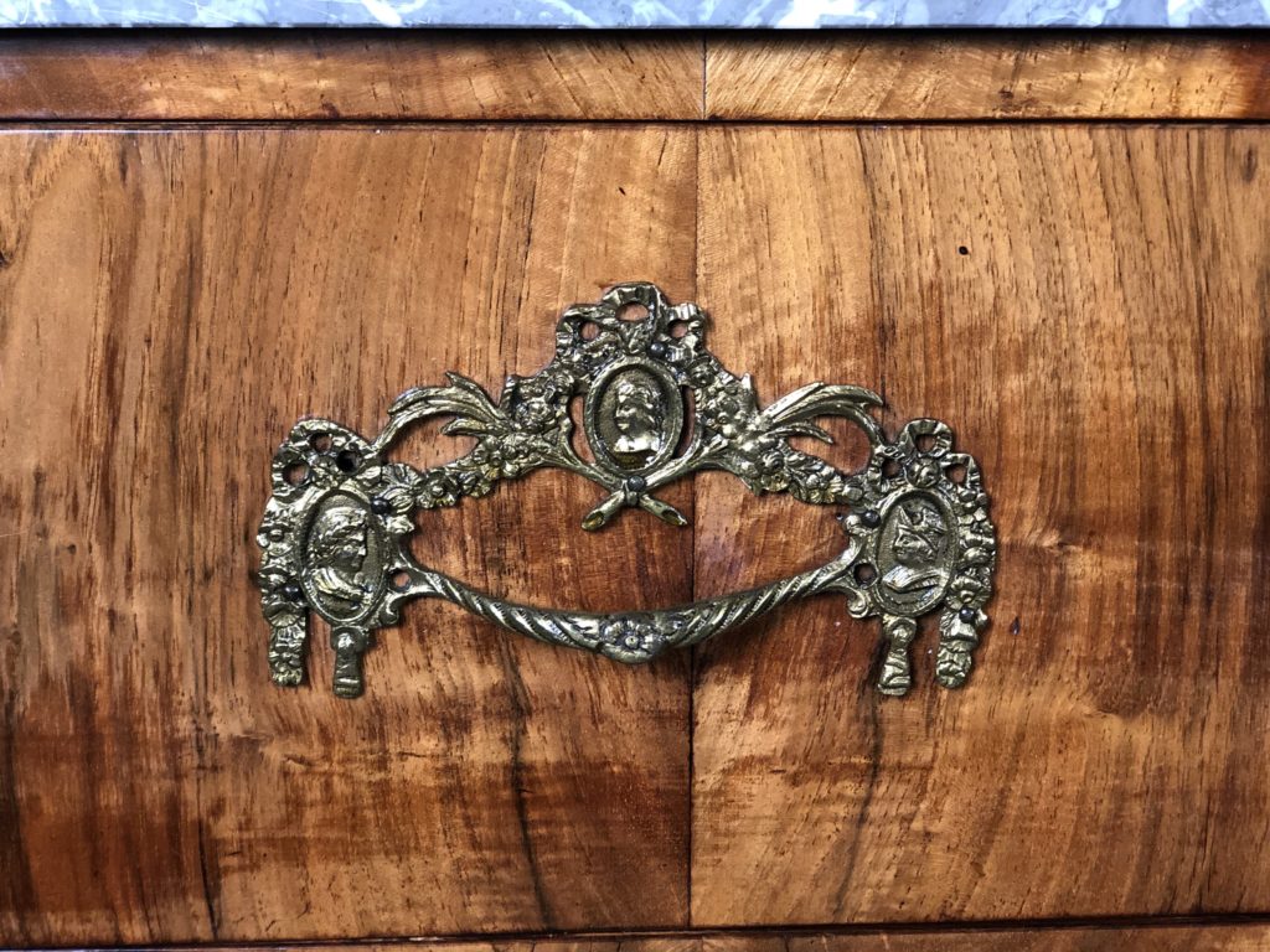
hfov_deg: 36.8
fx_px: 1908
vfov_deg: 28.0
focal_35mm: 52
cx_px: 635
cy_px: 476
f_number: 2.4
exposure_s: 1/20
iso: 160
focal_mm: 6
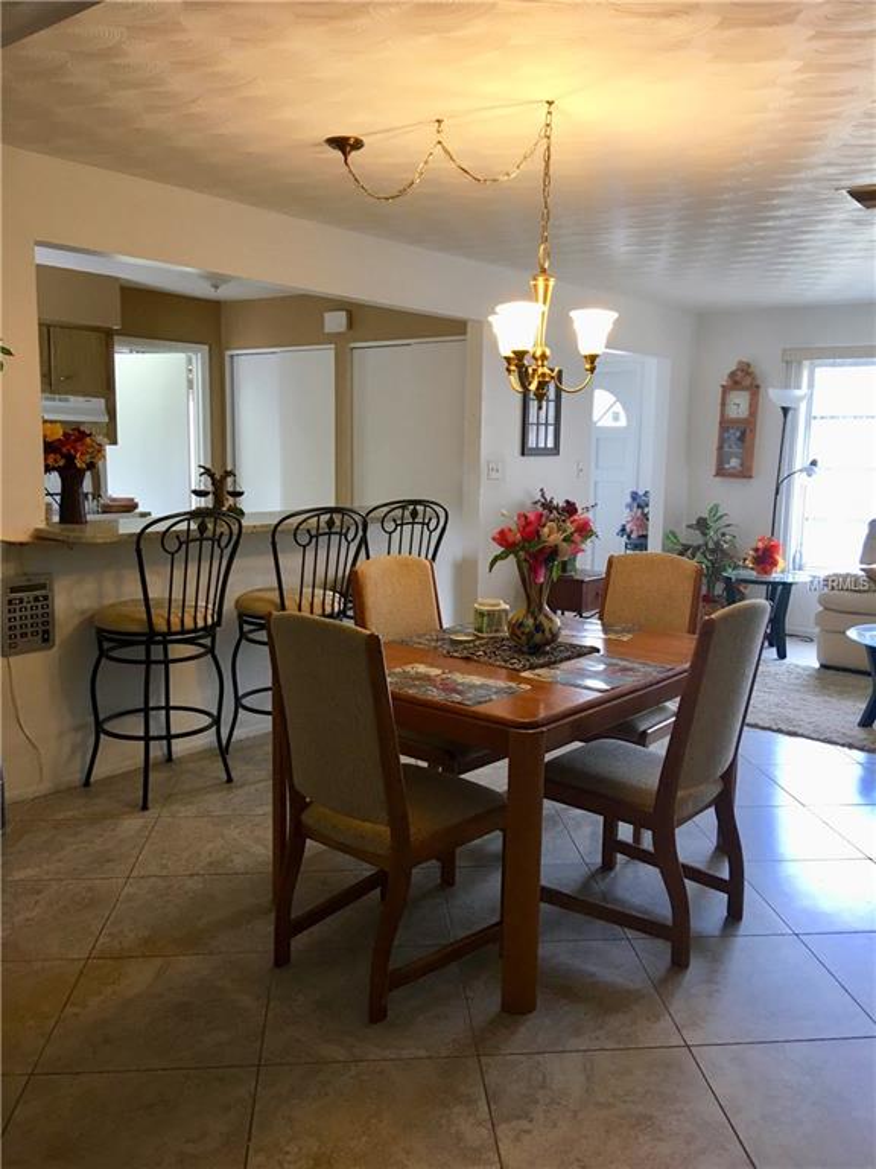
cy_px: 584
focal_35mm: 29
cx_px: 438
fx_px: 979
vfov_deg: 61.7
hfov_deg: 48.2
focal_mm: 4.15
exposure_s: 1/15
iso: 40
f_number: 2.2
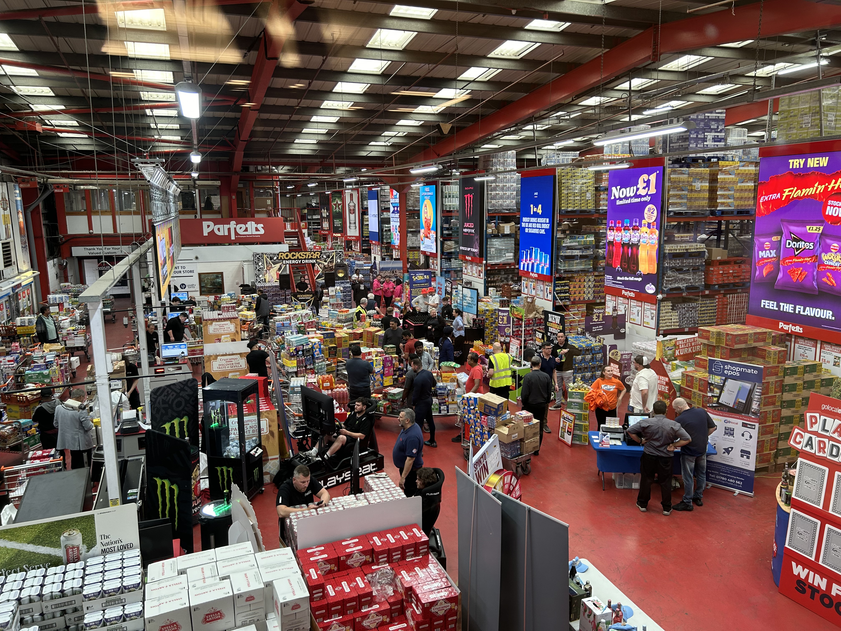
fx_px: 632
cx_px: 420
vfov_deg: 53.1
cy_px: 316
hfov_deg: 67.3
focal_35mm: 26
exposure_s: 1/100
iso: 80
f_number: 1.5
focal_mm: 5.7
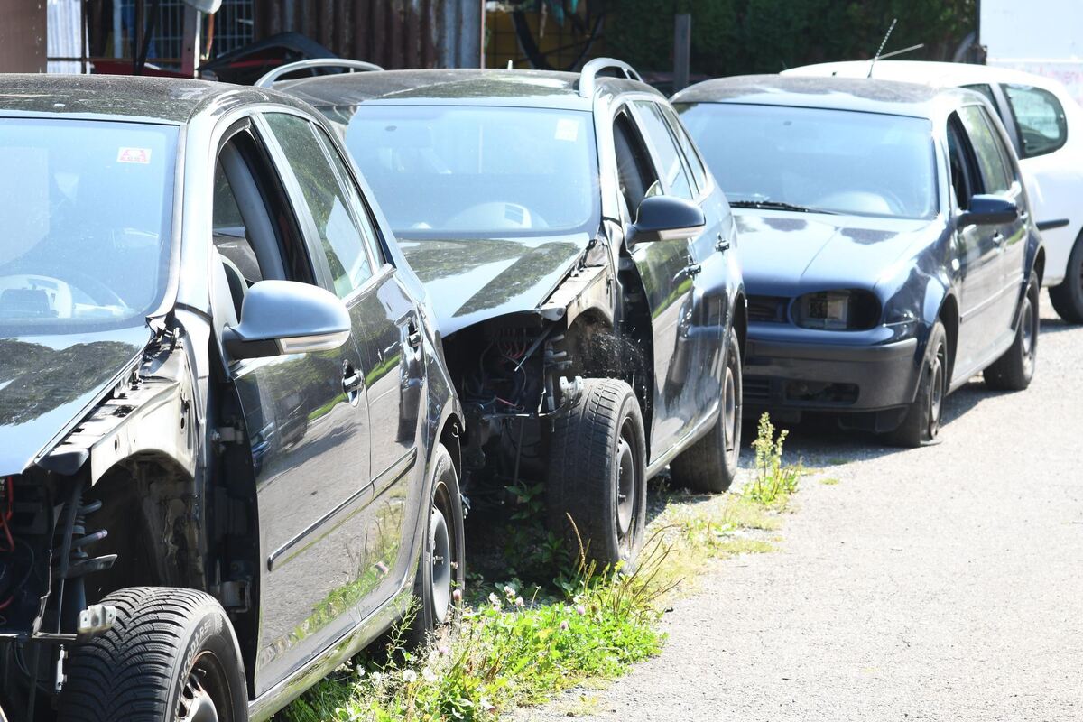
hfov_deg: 16.1
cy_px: 361
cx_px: 542
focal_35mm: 127
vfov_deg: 10.8
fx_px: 3820
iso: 125
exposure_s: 1/100
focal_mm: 85
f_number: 8
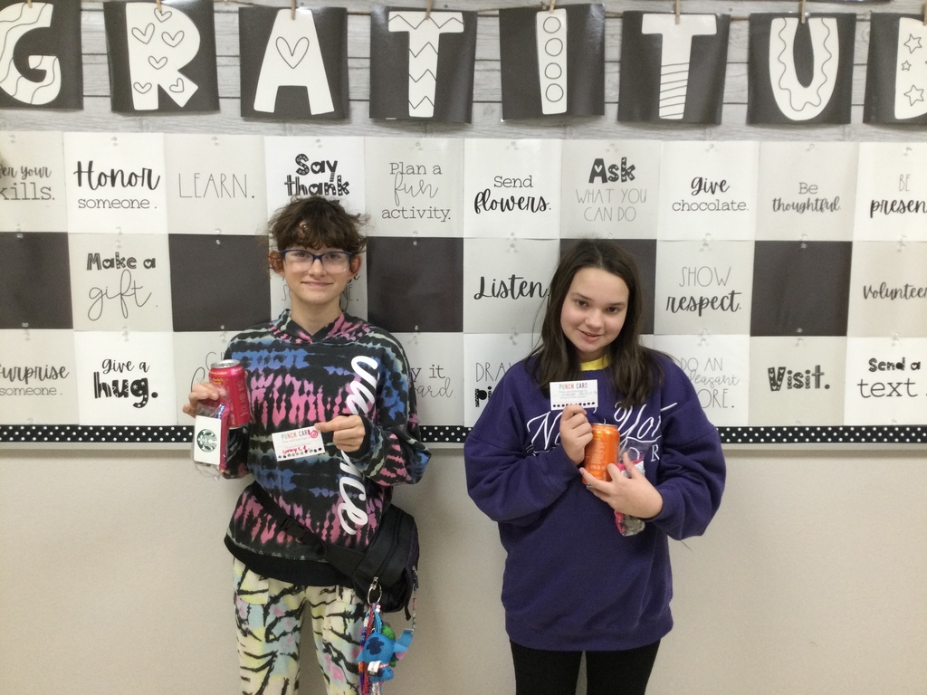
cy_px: 348
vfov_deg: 45.4
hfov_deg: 58.4
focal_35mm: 31
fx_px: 830
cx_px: 464
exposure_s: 1/30
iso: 64
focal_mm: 3.3
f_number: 2.4
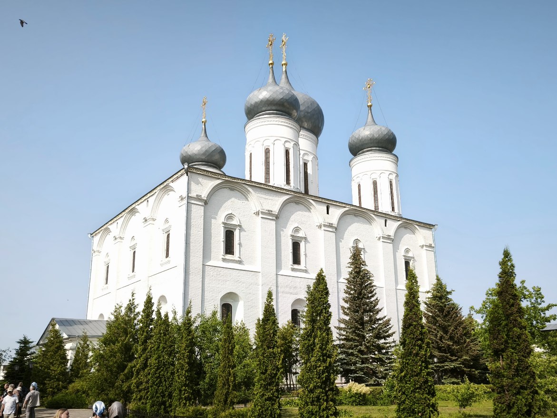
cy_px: 209
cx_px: 278
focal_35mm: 23
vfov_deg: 58.9
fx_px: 370
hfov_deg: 73.9
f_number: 1.7
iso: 80
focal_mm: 5.35
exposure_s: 1/1412
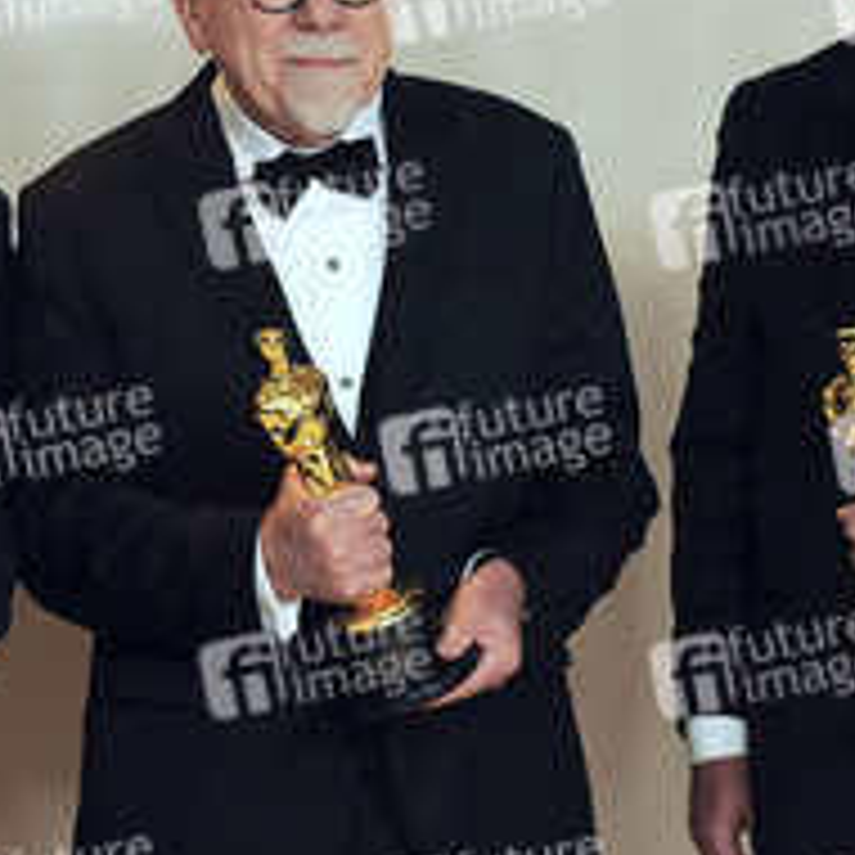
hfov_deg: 7.0
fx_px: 7014
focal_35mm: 251
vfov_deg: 7.0
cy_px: 328
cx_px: 374
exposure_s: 1/200
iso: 2000
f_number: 5.6
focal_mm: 125
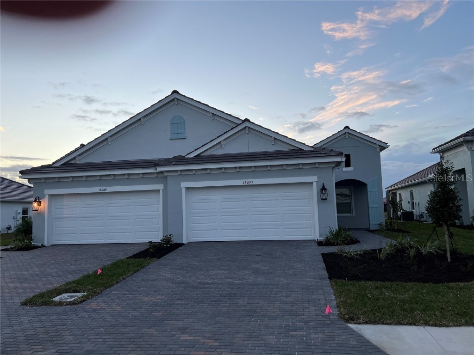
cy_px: 178
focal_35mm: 26
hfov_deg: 67.3
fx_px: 356
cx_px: 237
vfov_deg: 53.1
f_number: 1.5
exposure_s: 1/290
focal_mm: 5.7
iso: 40
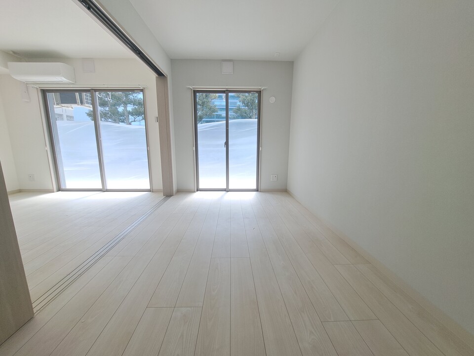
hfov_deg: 106.2
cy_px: 178
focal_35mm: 13
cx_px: 237
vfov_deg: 89.9
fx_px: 178
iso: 50
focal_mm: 1.74
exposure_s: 1/124
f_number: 2.2
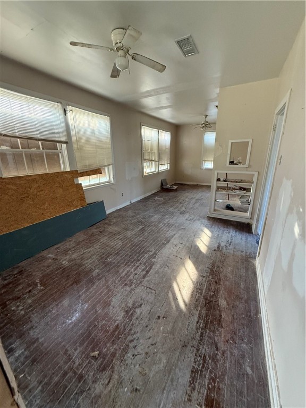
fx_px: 165
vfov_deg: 102.1
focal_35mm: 14
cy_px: 204
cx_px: 153
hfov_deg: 85.7
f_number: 2.2
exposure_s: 1/60
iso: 500
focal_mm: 2.22
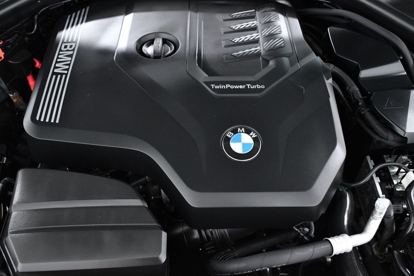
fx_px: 448
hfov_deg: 49.6
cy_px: 138
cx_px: 207
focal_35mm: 39
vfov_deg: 34.2
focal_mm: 26
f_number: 4.5
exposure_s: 1/100
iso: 2500
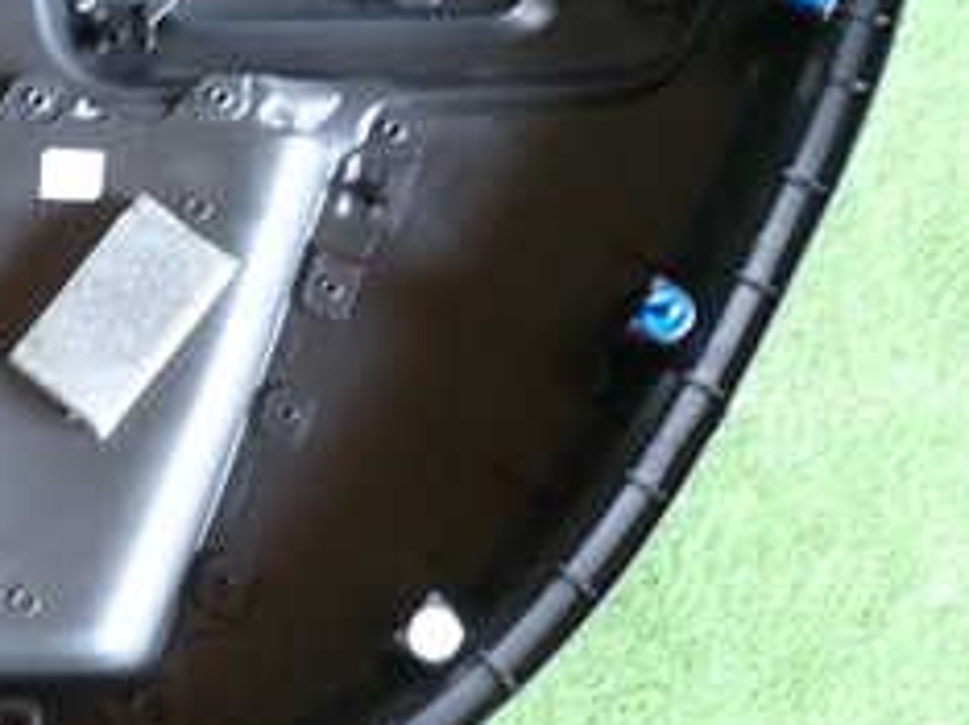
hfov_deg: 24.3
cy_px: 124
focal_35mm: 77
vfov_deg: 18.9
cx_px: 12
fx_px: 2153
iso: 200
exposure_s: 1/40
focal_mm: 5.4
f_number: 2.3
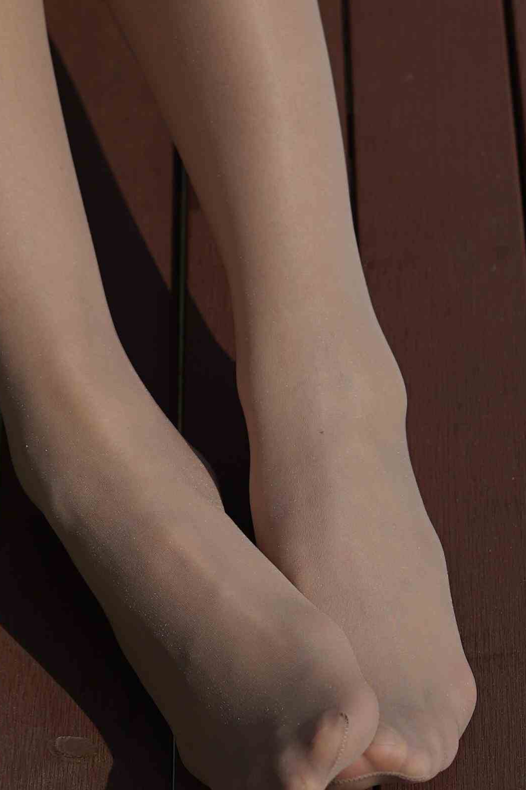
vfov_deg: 15.0
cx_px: 61
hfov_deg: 10.2
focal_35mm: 134
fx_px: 2937
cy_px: -20
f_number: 4
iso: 50
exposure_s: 1/2000
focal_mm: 50
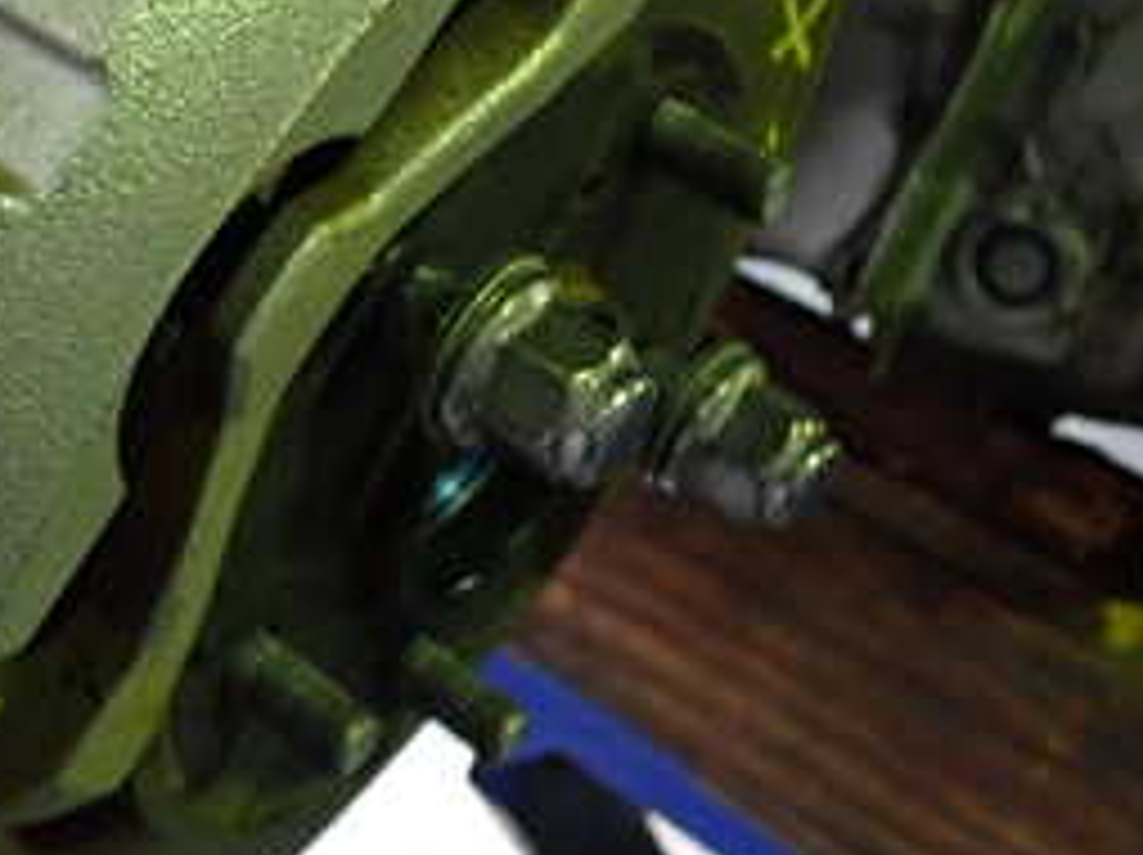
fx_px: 2342
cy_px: 54
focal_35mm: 71
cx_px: -158
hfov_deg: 25.2
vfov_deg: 20.2
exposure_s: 1/30
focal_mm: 5.4
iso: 250
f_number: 2.3
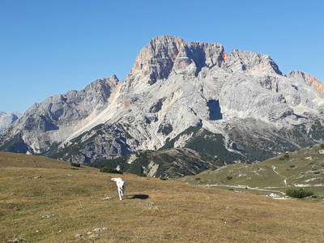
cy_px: 122
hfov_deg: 65.3
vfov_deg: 51.4
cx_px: 162
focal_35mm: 27
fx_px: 253
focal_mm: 3.6
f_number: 1.9
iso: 40
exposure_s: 1/1770
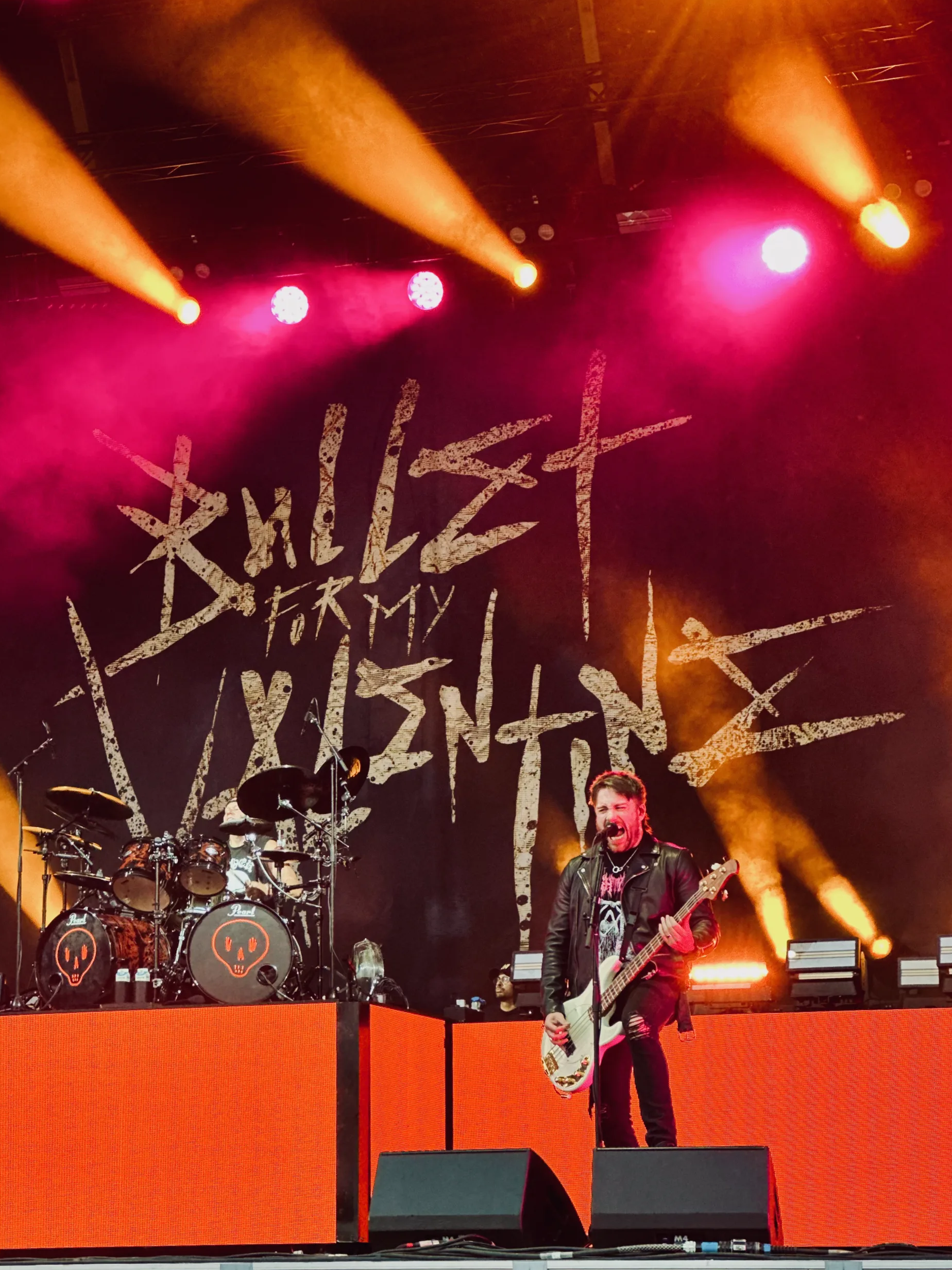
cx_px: 462
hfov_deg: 18.4
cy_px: 628
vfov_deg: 24.4
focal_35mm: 80
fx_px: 2934
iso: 160
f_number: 2.8
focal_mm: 9
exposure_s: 1/41
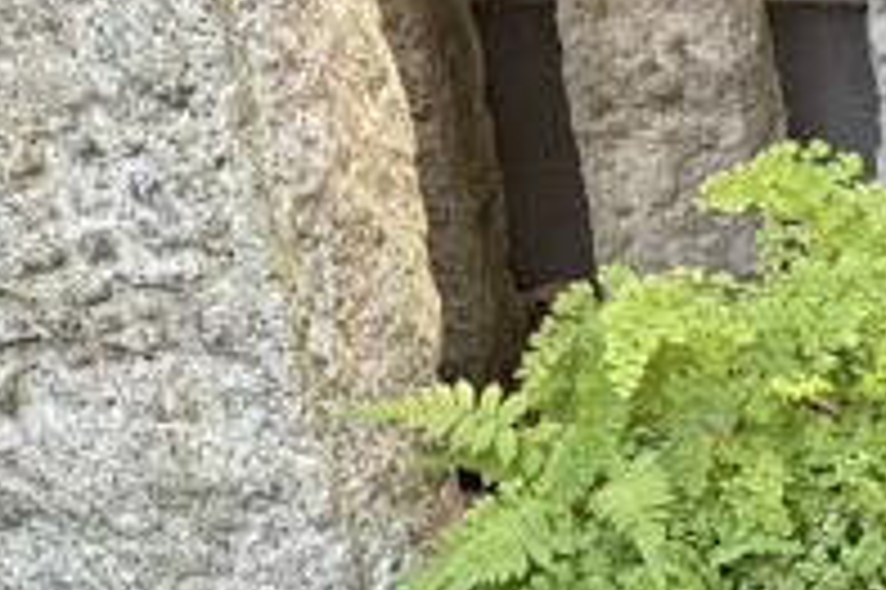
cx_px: 1394
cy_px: 835
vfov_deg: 13.5
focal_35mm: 96
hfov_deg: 18.4
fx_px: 2361
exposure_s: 1/121
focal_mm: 5.96
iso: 80
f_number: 1.6
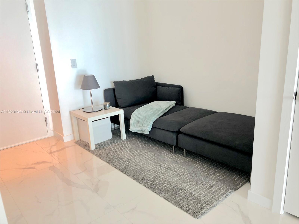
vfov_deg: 49.7
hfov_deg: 63.4
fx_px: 242
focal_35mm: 28
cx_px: 150
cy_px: 112
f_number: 1.8
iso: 40
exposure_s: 1/24
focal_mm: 4
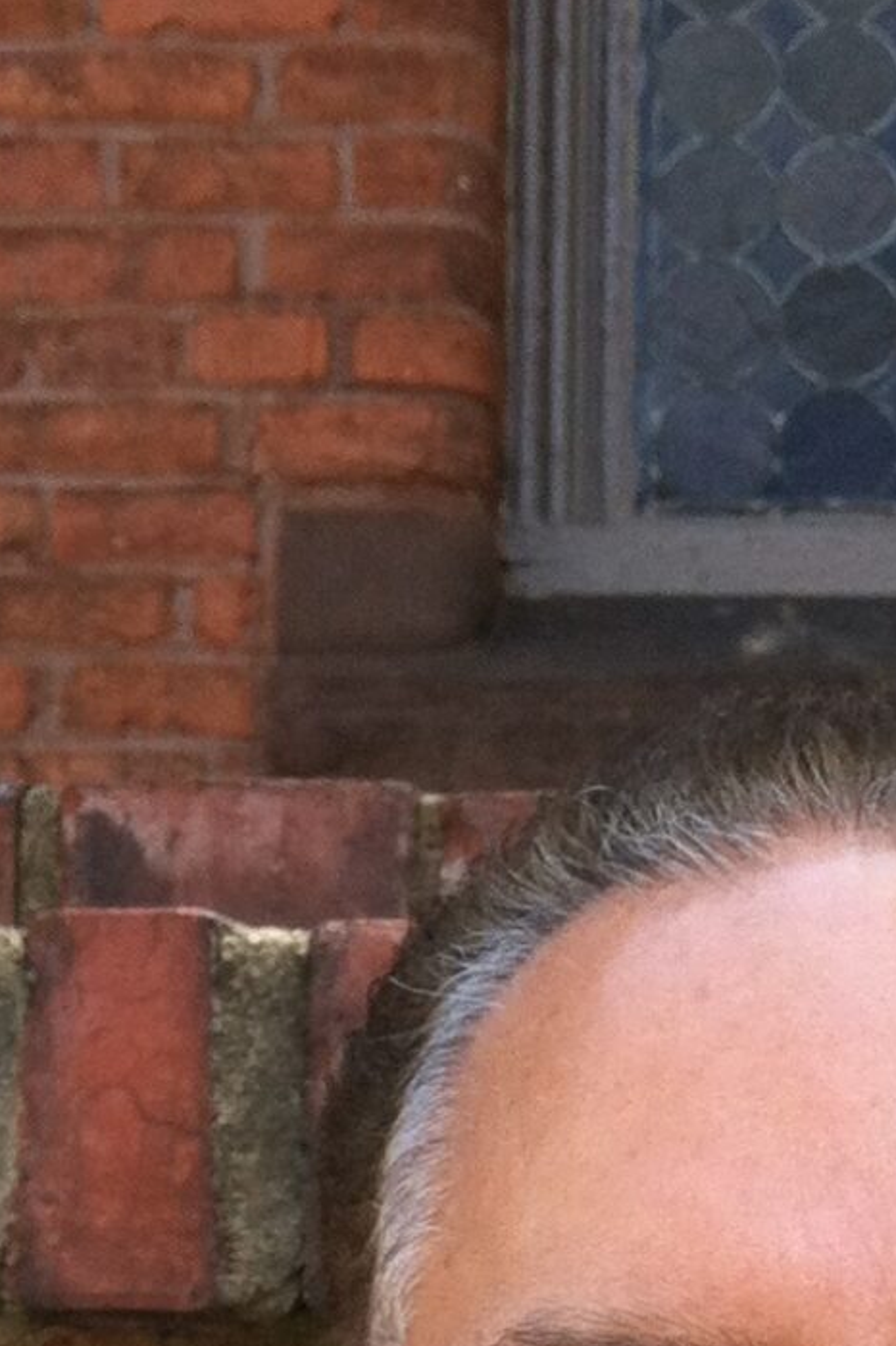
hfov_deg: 10.2
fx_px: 4970
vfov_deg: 13.9
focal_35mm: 133
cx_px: 806
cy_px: 2329
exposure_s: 1/132
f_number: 2.8
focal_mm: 3.85
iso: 80
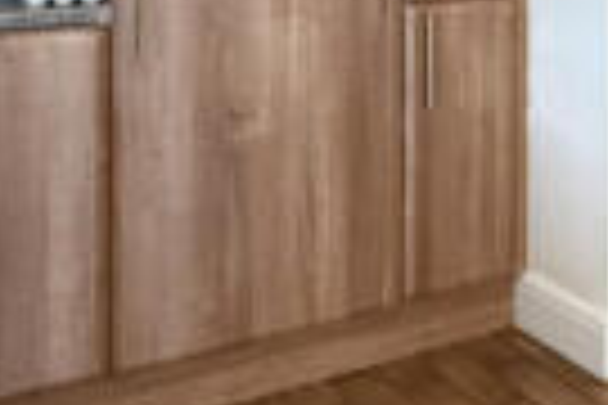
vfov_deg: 20.1
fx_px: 1064
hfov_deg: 27.5
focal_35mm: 63
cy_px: -97
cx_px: 754
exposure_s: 1/100
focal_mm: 2.22
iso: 250
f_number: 2.2
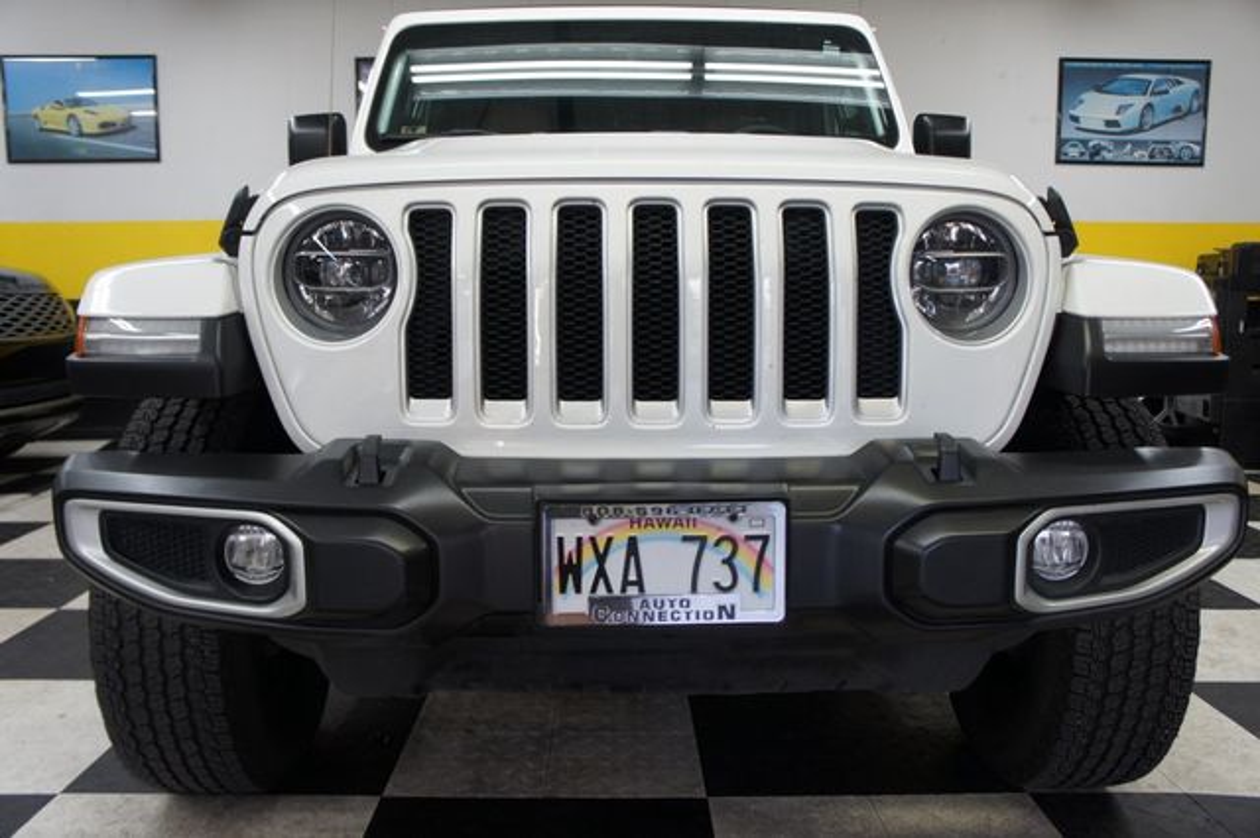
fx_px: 1049
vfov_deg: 43.6
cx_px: 630
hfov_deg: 62.0
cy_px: 419
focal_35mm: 30
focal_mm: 20
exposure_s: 1/30
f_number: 4
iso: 200
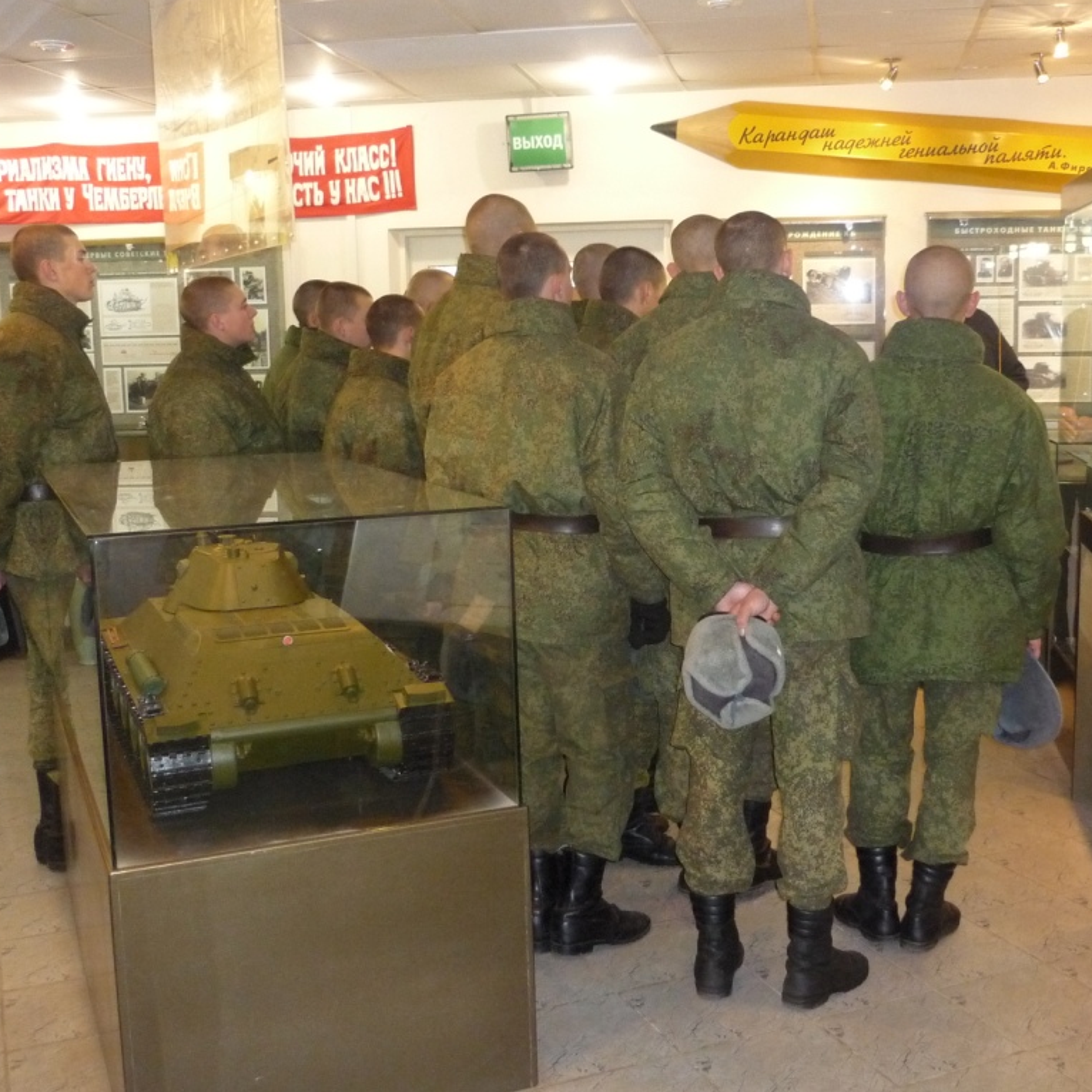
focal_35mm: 39
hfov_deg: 42.7
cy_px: 546
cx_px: 640
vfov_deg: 42.8
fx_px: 1392
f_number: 2.8
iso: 500
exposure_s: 1/30
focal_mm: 5.5
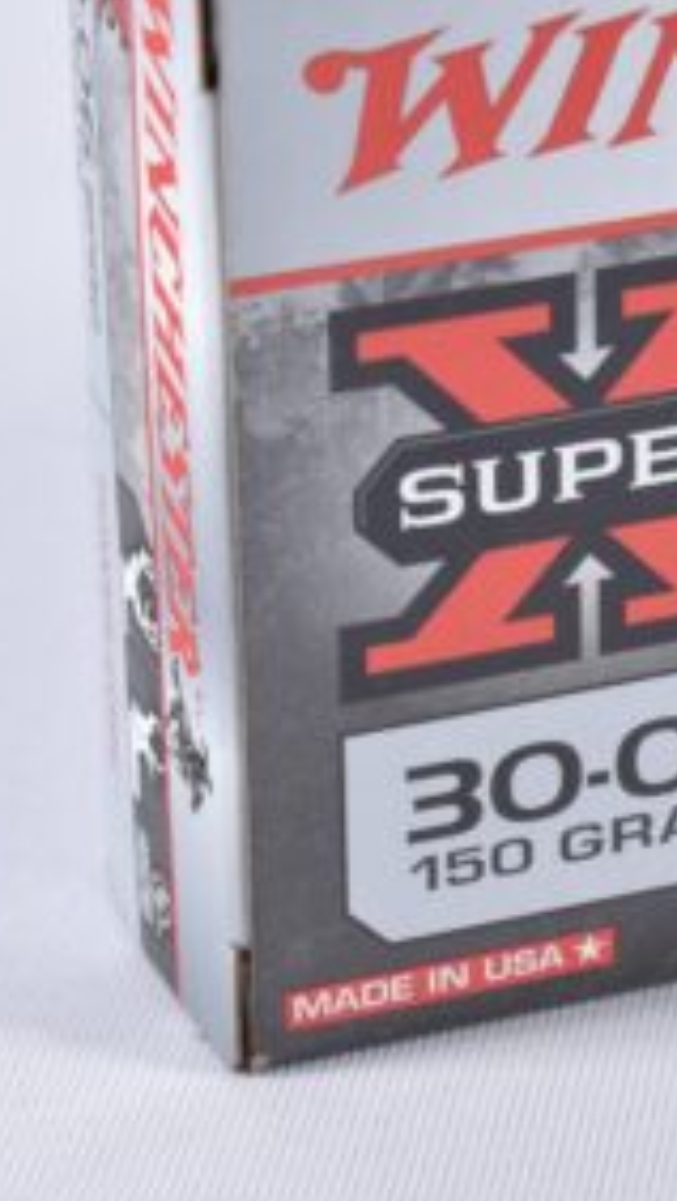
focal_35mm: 167
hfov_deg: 7.2
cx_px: 1013
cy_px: 371
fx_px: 5320
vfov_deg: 12.9
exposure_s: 1/50
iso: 640
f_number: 5.6
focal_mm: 50
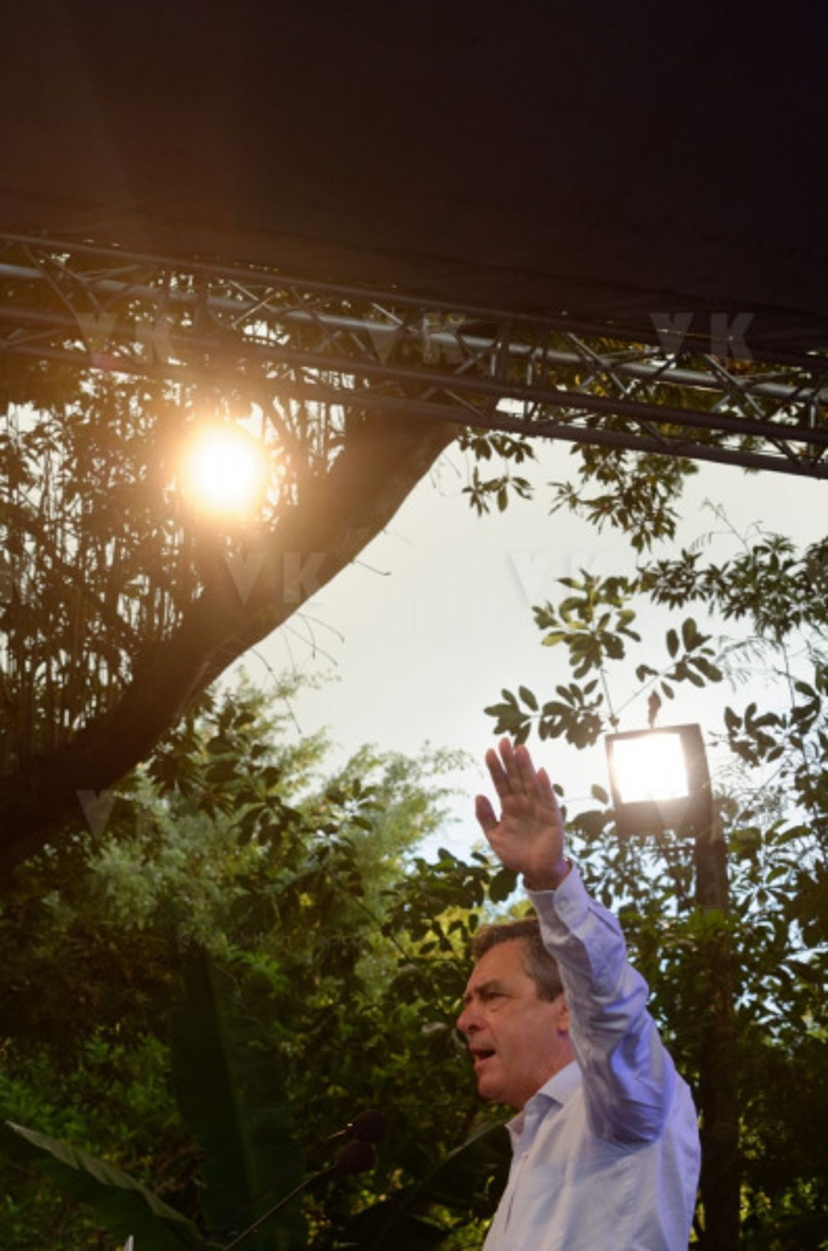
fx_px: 3641
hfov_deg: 13.0
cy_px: 626
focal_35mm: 105
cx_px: 414
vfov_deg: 19.5
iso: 800
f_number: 8
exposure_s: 1/160
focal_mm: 70
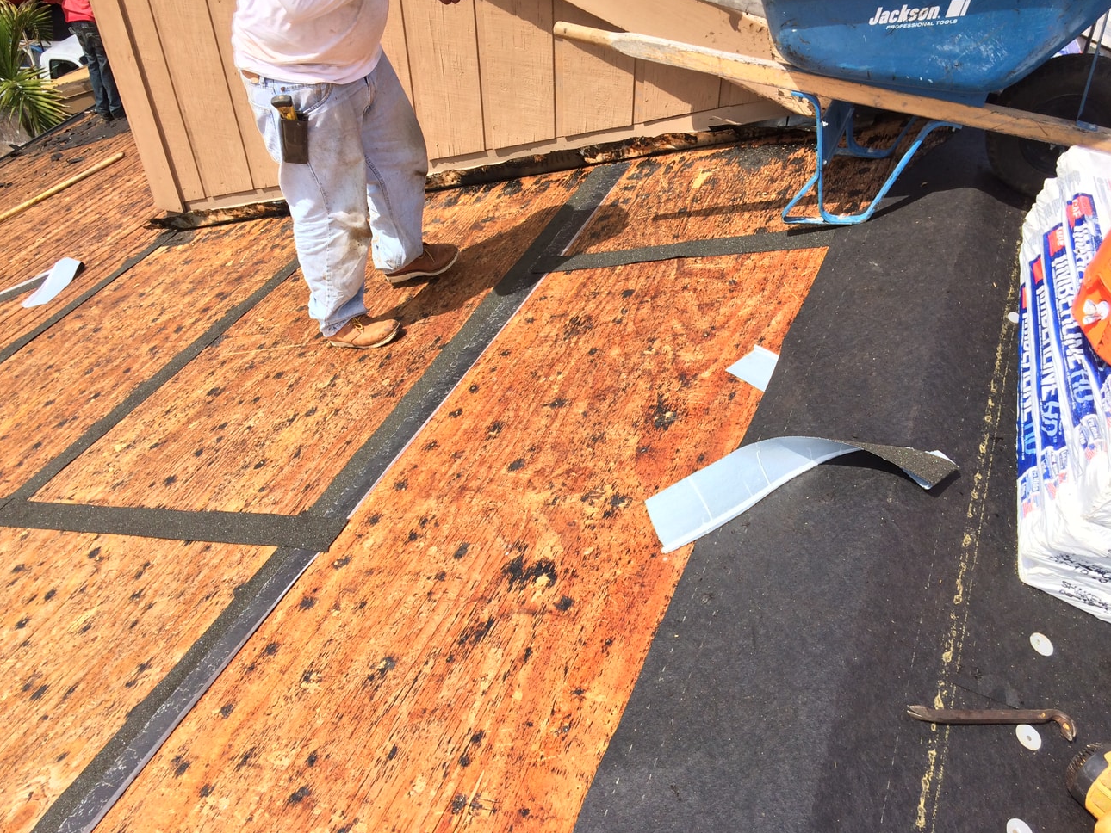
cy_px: 421
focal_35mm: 31
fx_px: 995
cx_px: 559
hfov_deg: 58.3
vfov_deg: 45.5
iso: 32
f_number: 2.2
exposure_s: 1/1368
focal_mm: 4.12
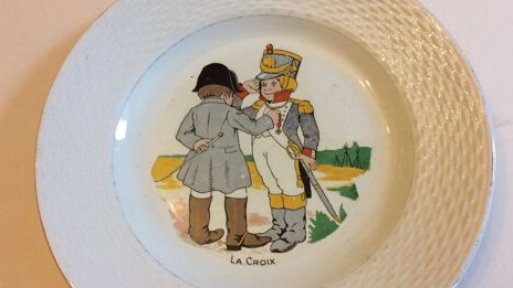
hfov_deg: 55.3
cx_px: 263
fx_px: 490
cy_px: 145
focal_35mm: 36
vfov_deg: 32.8
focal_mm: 3.3
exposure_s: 1/25
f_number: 2.4
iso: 125
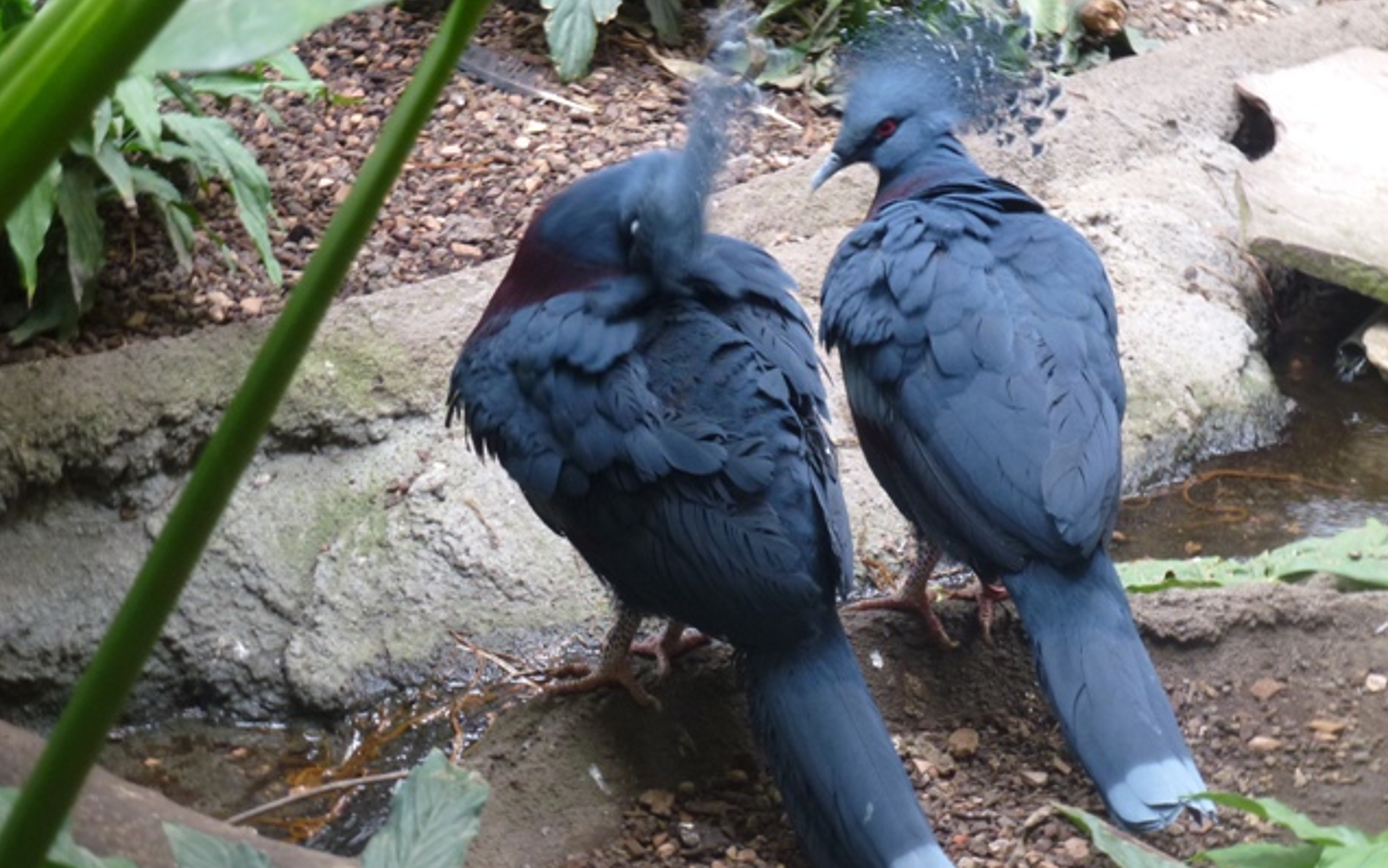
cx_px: 694
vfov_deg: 10.2
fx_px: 4881
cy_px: 417
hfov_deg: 16.2
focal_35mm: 129
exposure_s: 1/8
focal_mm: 21.7
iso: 200
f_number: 5.1
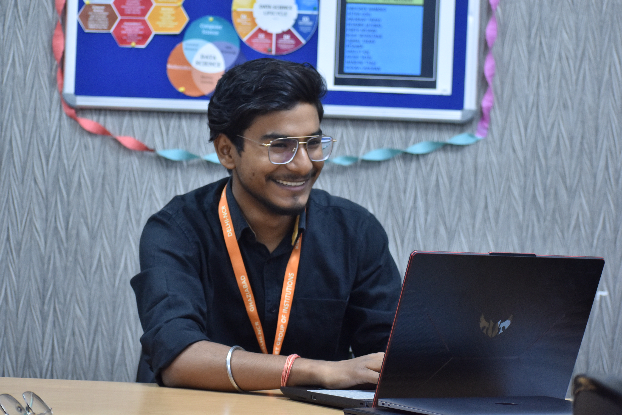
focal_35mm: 123
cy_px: 208
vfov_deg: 11.1
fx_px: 2125
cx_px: 311
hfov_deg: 16.7
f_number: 5
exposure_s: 1/20
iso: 800
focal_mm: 82
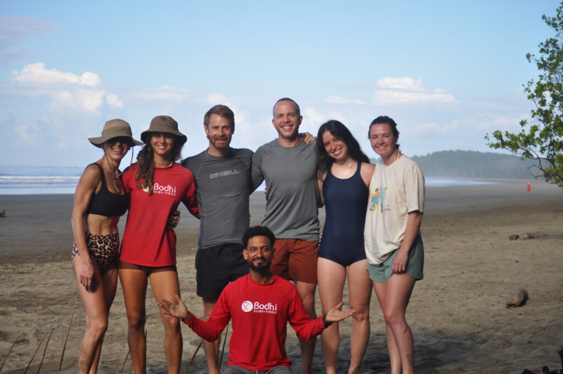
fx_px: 1289
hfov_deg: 24.6
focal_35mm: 82
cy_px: 187
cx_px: 282
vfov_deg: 16.5
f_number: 4
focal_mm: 55
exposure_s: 1/1000
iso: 200
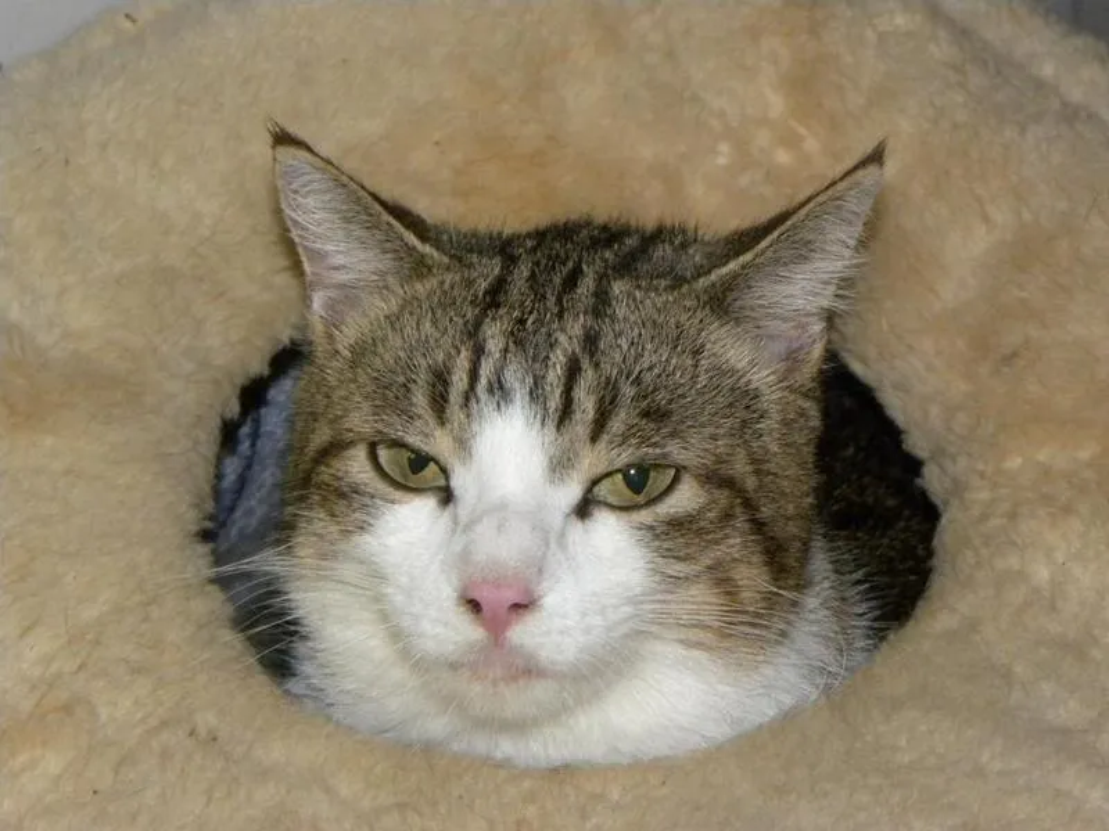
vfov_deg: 11.5
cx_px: 554
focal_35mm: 129
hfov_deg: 15.3
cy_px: 416
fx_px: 4133
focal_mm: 23
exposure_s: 1/30
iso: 400
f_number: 4.5
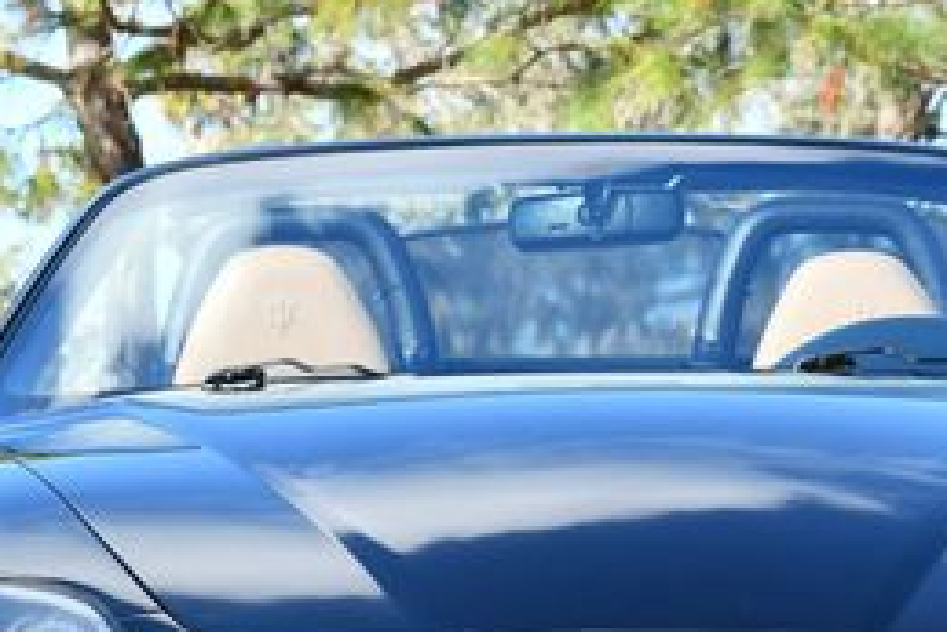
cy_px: 672
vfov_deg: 5.8
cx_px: 669
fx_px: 6238
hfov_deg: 8.7
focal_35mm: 237
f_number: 7.1
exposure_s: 1/250
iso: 200
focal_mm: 48
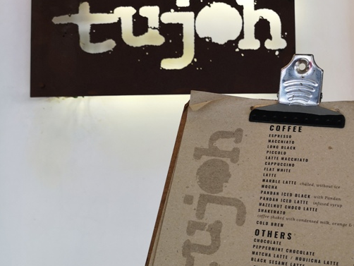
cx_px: 209
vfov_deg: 33.0
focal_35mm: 43
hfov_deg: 43.6
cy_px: 196
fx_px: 440
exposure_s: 1/50
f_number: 1.8
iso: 125
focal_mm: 3.95
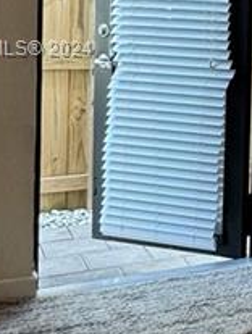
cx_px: 523
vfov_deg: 23.6
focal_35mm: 81
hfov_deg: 14.6
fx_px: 784
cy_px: 50
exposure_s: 1/120
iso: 160
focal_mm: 2.22
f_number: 2.2
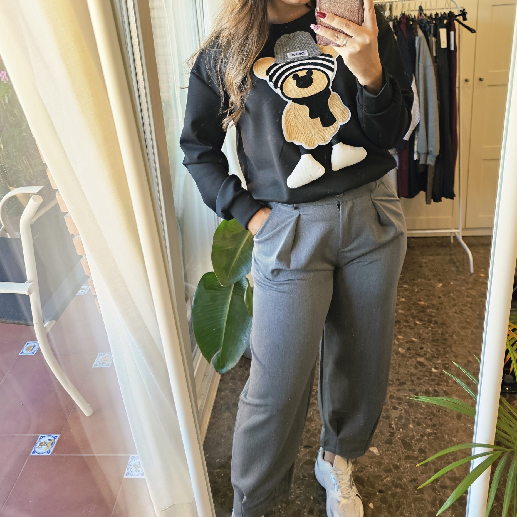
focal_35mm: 28
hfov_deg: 57.3
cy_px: 182
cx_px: 266
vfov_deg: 56.4
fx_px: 473
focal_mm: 6.3
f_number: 1.7
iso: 250
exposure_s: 1/142
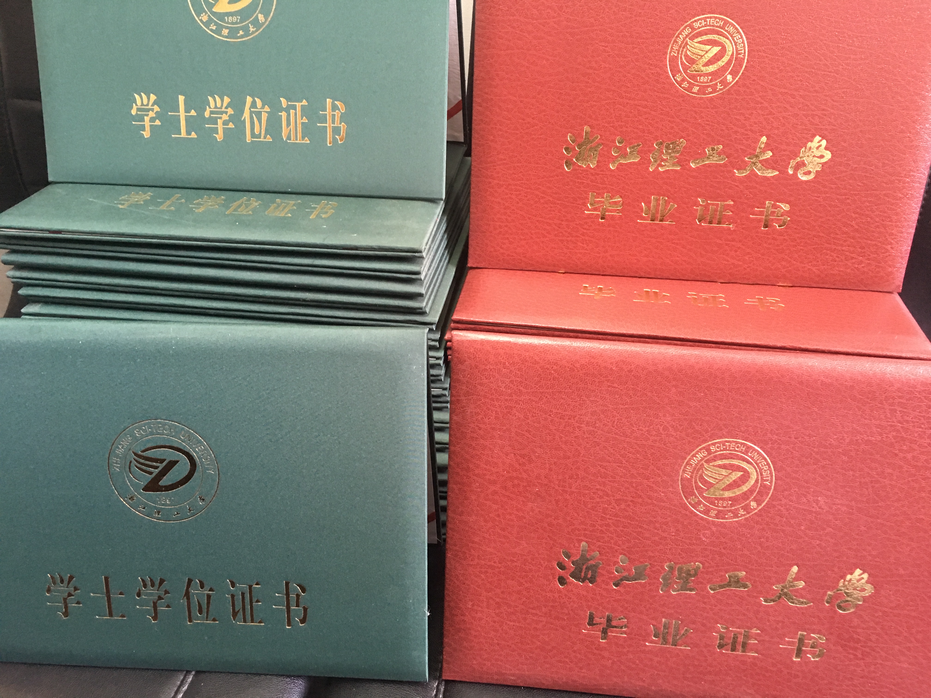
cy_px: 349
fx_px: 780
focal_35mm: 29
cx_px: 466
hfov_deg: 61.7
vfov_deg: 48.2
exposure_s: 1/20
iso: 200
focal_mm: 4.15
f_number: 2.2
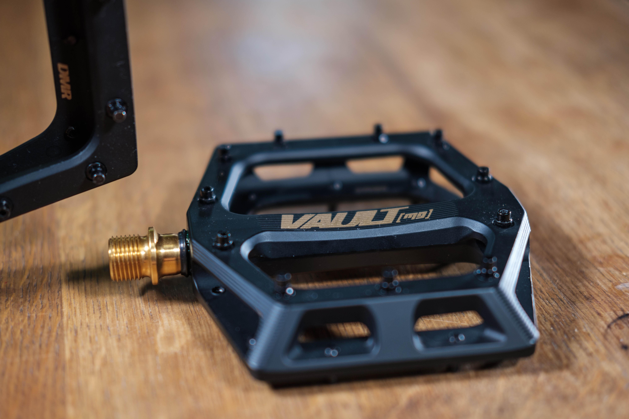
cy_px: 210
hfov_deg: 37.5
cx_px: 314
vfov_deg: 25.5
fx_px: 926
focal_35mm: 53
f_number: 2
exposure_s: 1/250
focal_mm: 35
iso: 200
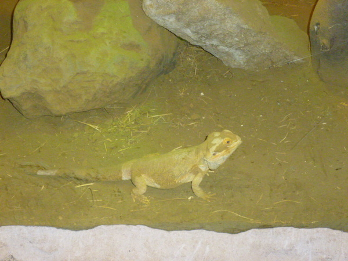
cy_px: 130
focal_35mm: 60
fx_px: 603
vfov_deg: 24.4
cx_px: 174
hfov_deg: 32.2
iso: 640
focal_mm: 10.7
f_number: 4.3
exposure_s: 1/60
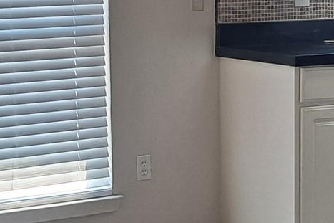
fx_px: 1057
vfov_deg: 12.0
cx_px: 192
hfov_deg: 17.9
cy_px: 51
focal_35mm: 114
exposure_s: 1/140
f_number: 2
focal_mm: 4.6
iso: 32
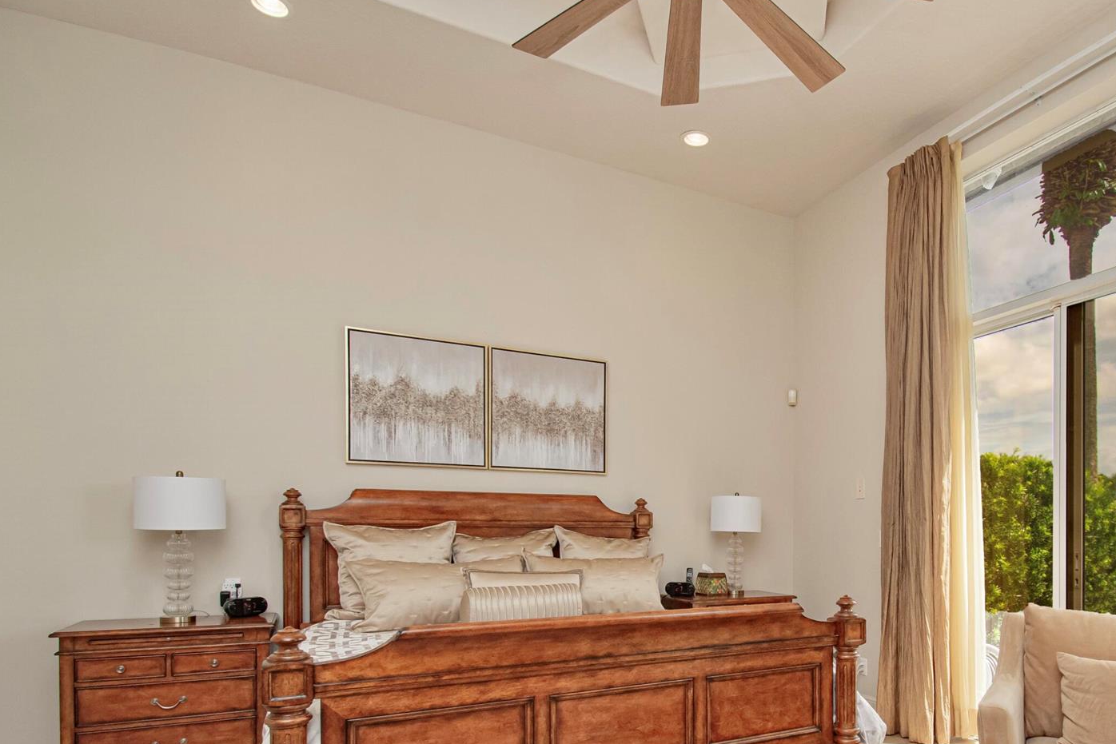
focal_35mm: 22
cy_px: 537
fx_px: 682
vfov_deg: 55.1
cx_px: 738
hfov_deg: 76.3
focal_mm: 10
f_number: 8
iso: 800
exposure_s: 1/200
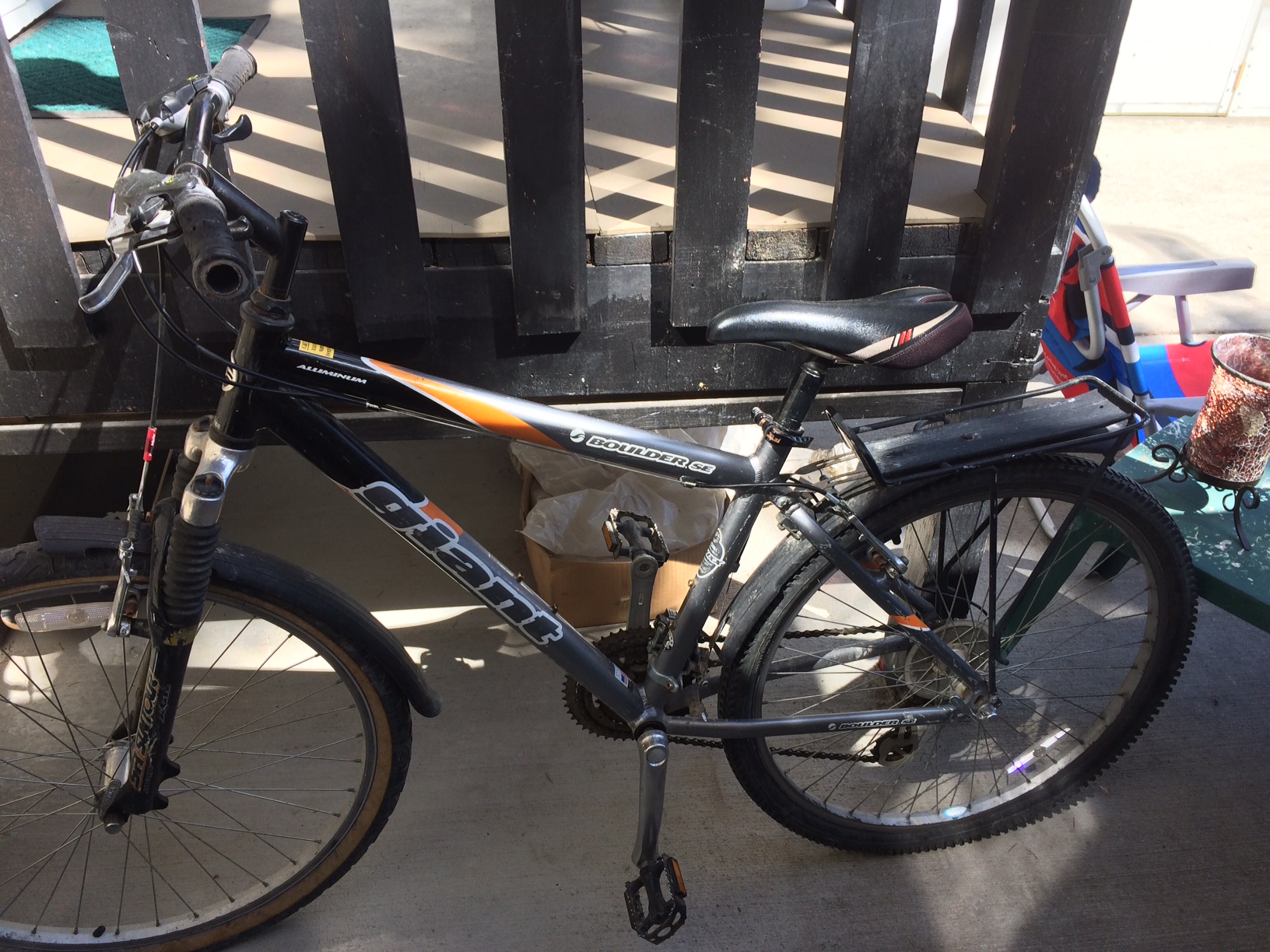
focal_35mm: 29
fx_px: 1064
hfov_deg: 61.7
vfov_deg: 48.2
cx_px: 635
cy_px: 476
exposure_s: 1/414
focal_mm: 4.15
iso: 32
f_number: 2.2
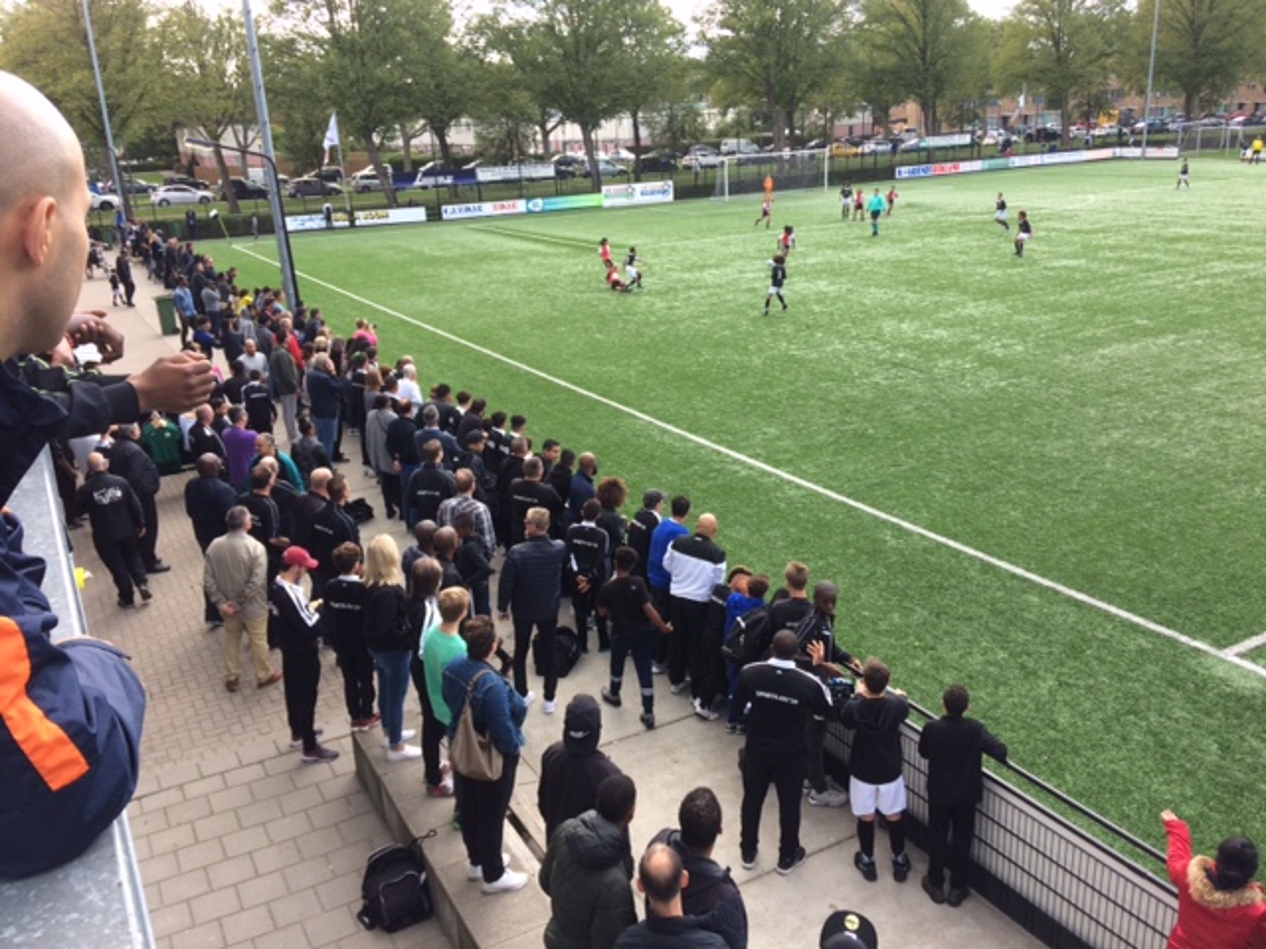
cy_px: 474
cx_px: 633
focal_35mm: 29
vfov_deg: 48.2
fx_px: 1061
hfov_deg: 61.7
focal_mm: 4.15
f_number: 2.2
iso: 32
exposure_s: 1/179
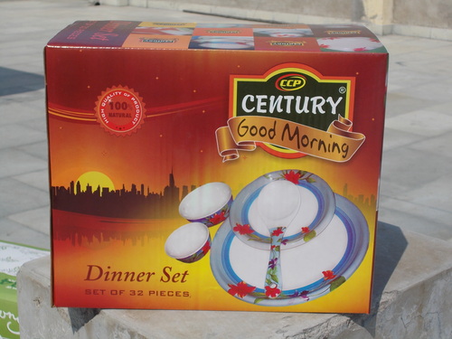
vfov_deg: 22.3
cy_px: 170
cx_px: 226
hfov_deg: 29.4
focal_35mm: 66
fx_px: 862
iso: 80
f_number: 13.3
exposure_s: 1/125
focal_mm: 11.8
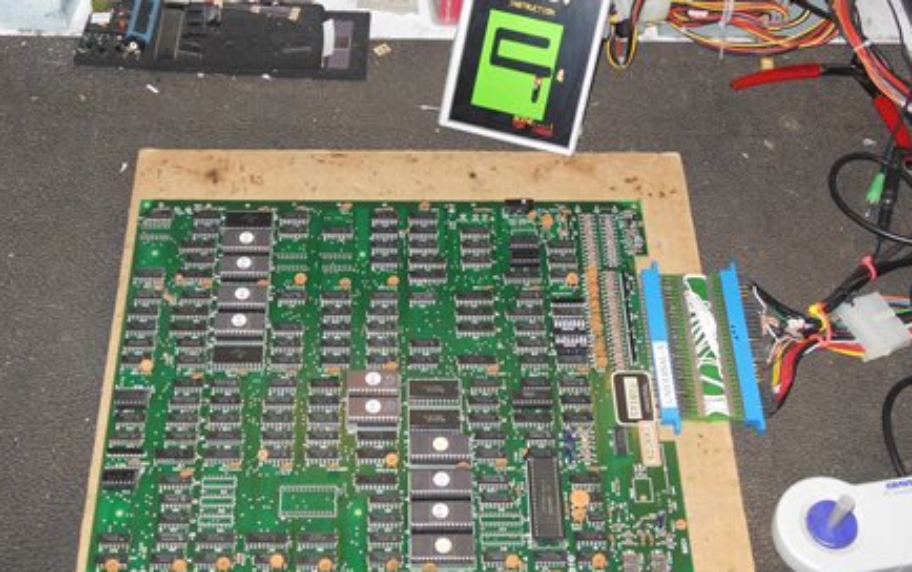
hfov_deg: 42.6
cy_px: 250
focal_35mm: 47
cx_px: 462
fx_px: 1169
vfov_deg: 27.5
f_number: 3.8
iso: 200
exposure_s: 1/30
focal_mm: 7.7
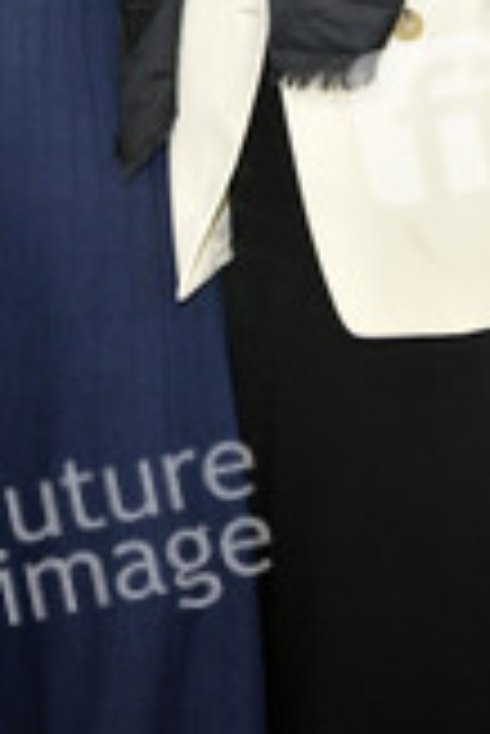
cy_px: -126
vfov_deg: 20.6
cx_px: 171
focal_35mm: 93
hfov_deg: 14.7
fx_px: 1895
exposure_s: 1/250
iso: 1600
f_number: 8
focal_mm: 38
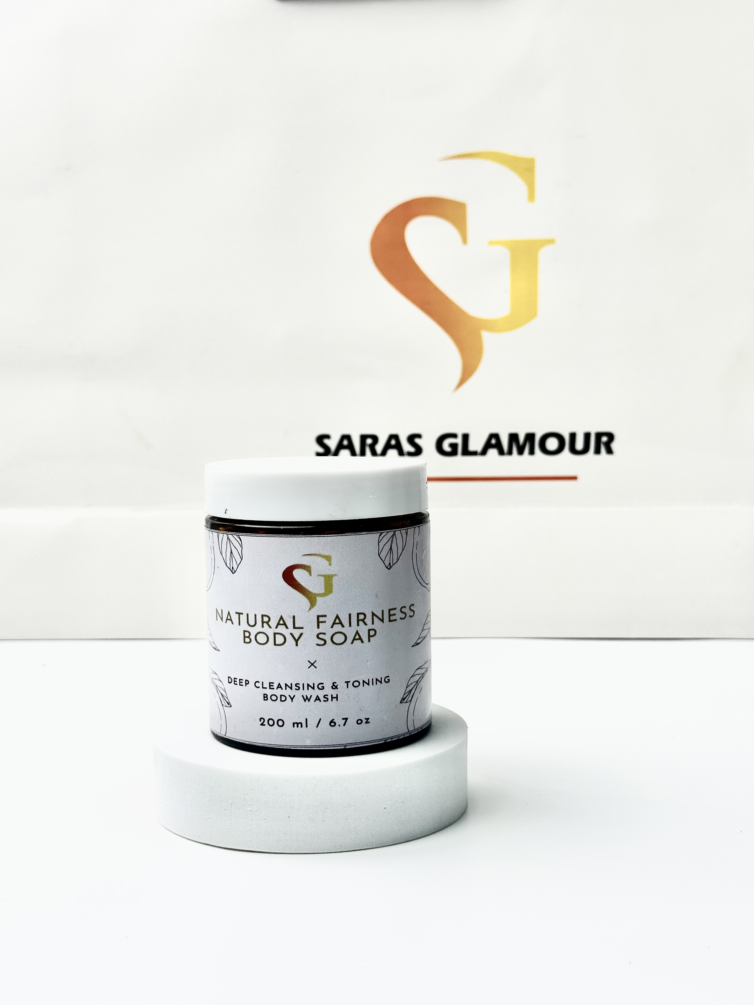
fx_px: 1394
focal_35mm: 48
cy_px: 502
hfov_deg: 30.3
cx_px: 377
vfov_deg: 39.7
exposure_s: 1/261
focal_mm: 6.86
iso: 64
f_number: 1.78
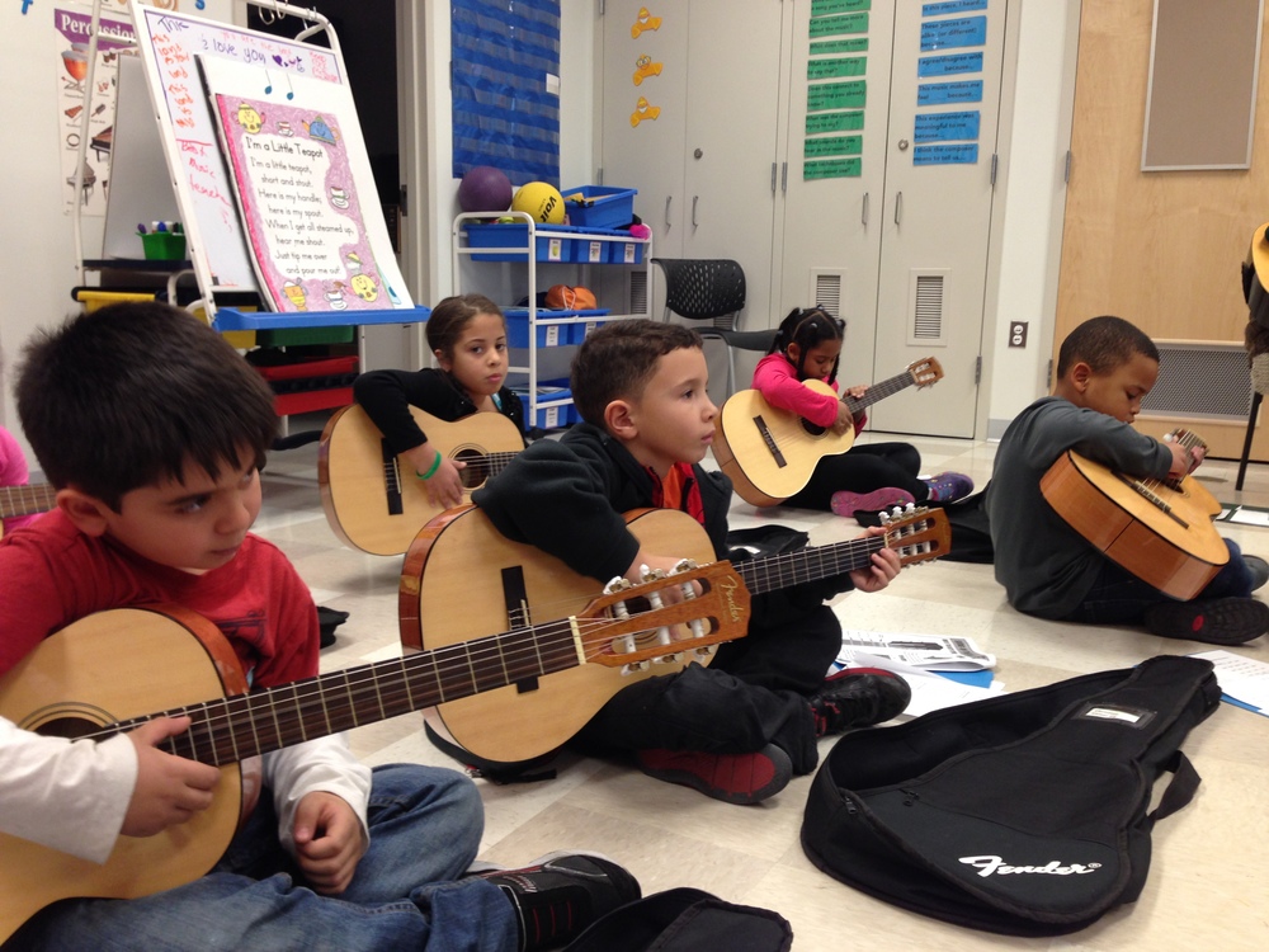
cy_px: 476
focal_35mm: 33
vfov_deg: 42.9
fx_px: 1210
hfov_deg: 55.4
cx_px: 634
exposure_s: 1/20
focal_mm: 4.12
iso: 64
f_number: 2.4
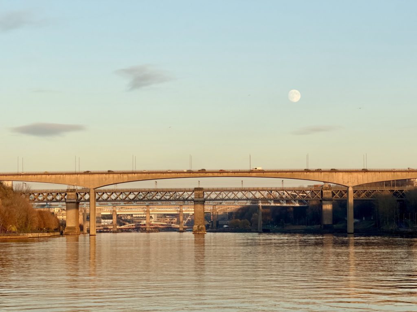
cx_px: 208
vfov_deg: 14.8
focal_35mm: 100
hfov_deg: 19.6
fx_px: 1205
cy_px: 156
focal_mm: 16.89
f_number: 2.8
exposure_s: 1/549
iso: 50
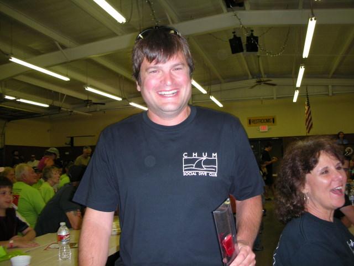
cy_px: 133
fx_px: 358
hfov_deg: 52.6
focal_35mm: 35
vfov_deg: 40.7
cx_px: 177
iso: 104
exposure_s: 1/60
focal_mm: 5.8
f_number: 2.8
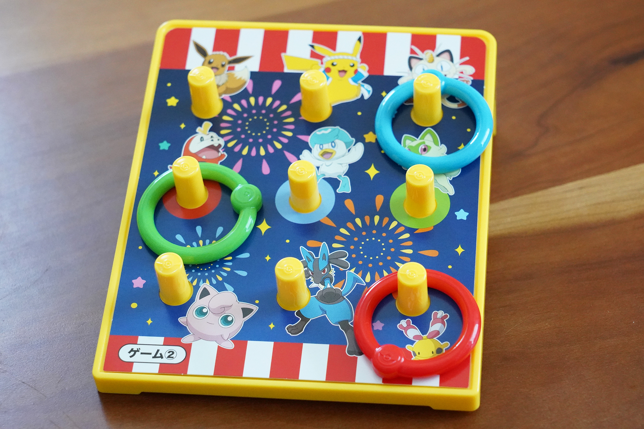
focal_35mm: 96
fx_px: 1717
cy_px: 214
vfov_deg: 14.3
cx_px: 322
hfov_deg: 21.2
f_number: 9
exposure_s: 1/100
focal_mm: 96
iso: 12800
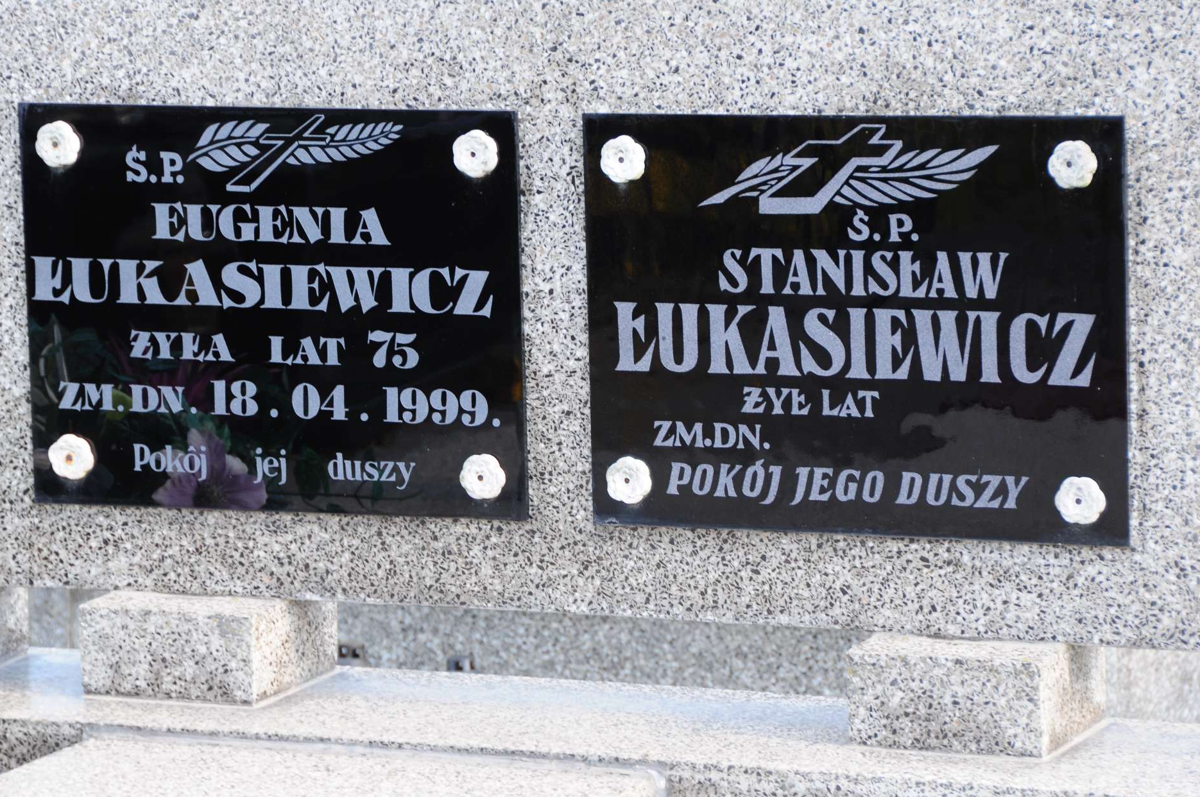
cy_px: 343
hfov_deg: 11.4
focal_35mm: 181
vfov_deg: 7.6
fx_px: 6012
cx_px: 561
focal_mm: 105
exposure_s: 1/80
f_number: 7.1
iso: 320
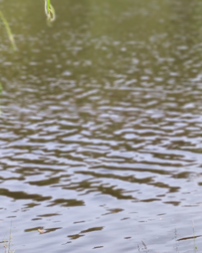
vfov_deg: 12.9
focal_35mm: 149
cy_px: 109
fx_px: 1113
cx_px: 256
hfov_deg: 10.2
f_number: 2
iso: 50
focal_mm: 8.16
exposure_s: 1/1208
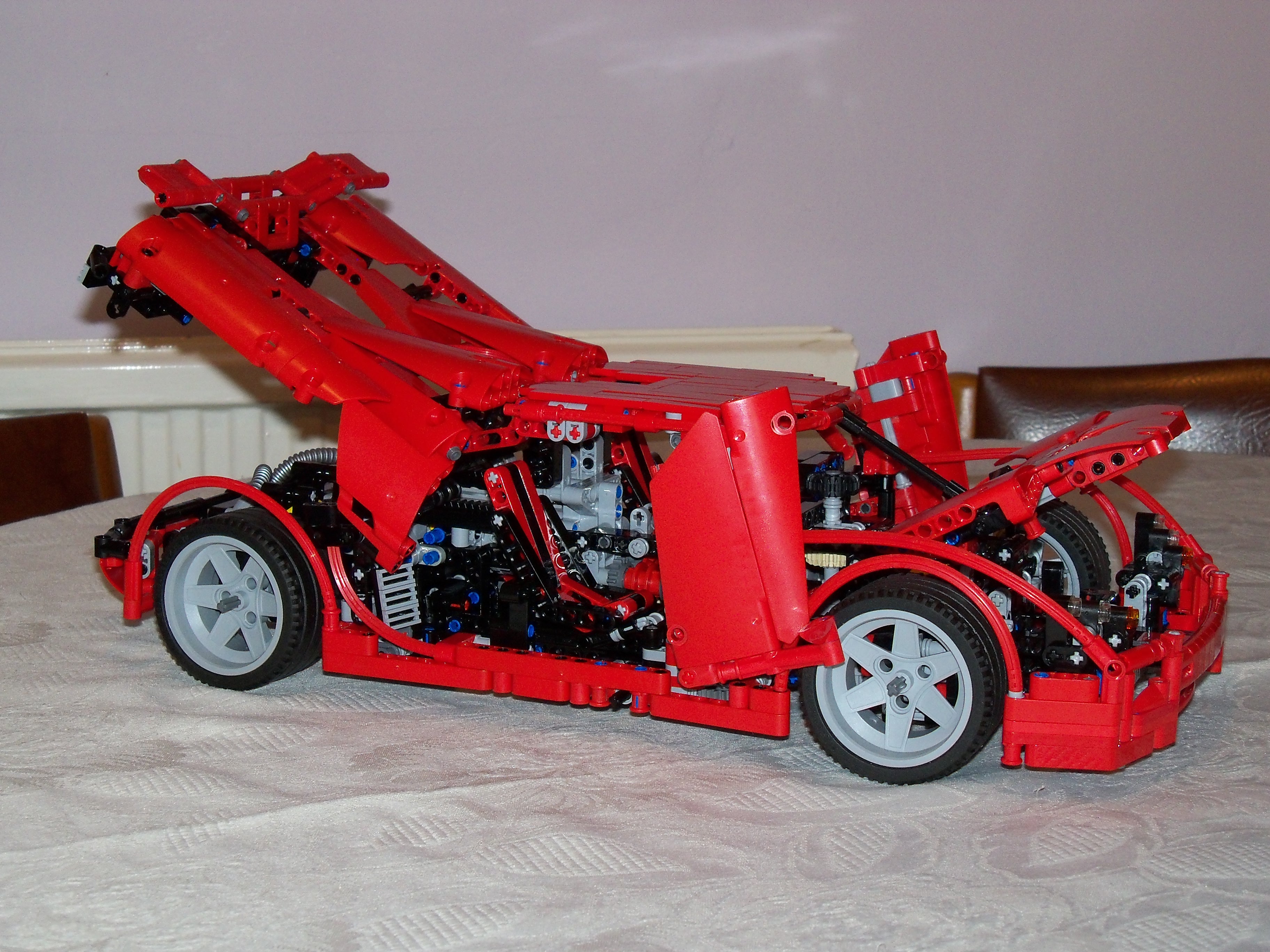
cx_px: 635
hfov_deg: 32.7
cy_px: 476
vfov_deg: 24.8
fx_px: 2165
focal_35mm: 59
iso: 200
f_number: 4
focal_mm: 10.5
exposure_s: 1/30
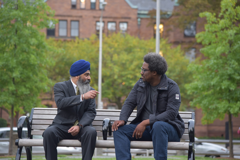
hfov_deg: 17.1
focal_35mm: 120
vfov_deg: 11.4
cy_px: 80
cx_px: 120
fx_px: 800
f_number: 4
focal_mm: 120
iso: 800
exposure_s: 1/60
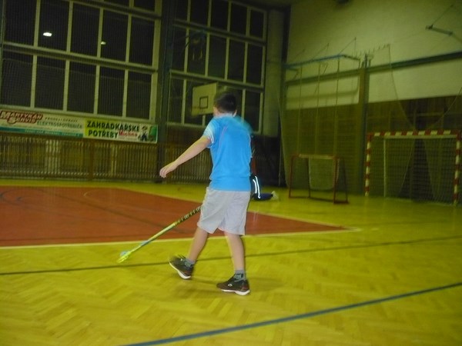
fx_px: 467
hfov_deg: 52.6
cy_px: 173
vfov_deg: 40.7
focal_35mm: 35
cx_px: 231
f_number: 2.8
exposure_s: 1/30
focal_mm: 5.8
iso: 400
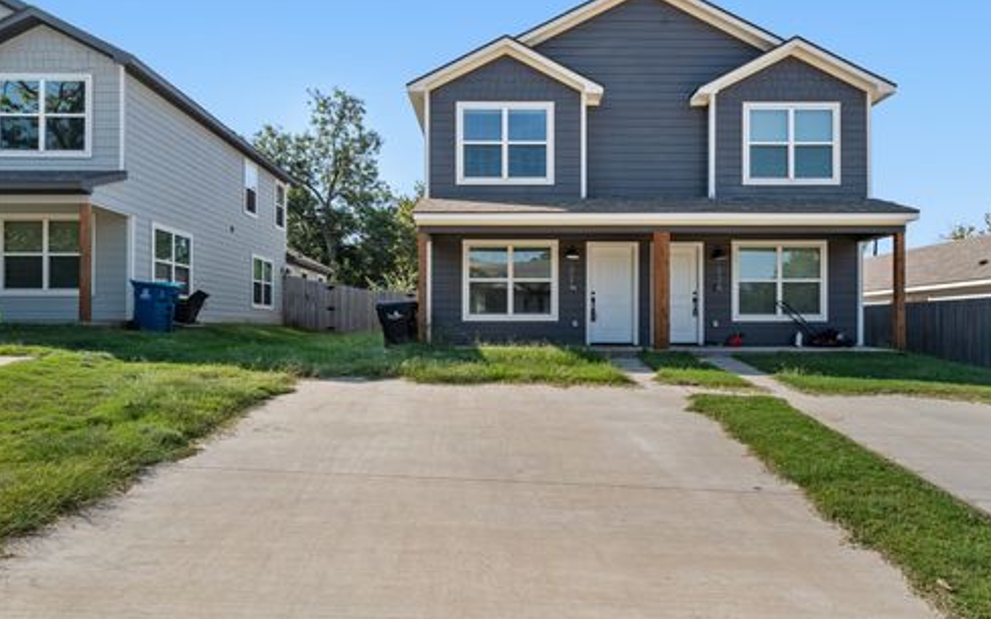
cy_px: 291
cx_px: 502
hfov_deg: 74.8
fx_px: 648
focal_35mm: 24
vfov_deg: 51.0
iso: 100
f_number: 9
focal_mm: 23
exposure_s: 1/60
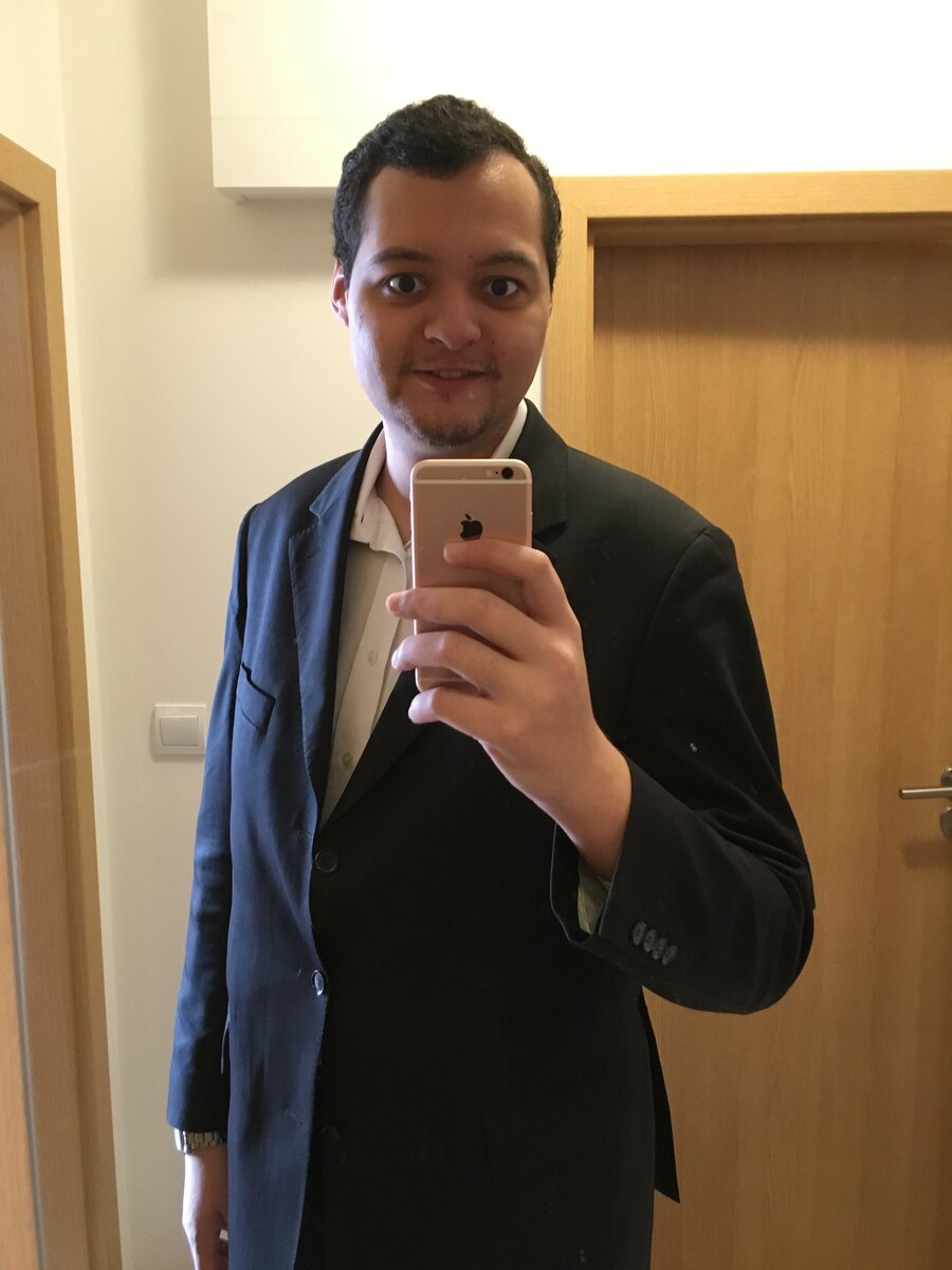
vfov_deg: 61.7
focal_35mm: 29
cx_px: 476
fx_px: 1063
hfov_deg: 48.2
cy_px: 635
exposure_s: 1/17
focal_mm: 4.15
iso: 200
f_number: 2.2
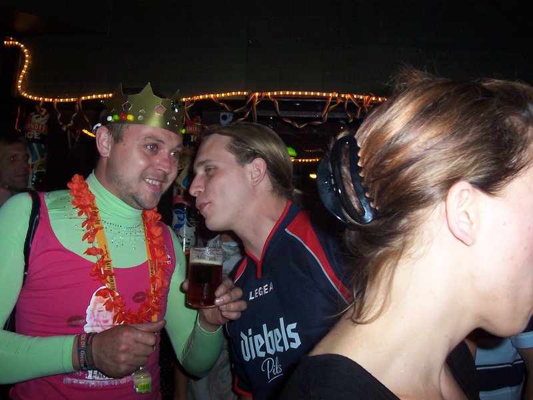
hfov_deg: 50.1
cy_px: 200
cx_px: 266
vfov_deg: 38.7
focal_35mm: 37
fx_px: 570
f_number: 2.8
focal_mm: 5.6
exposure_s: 1/60
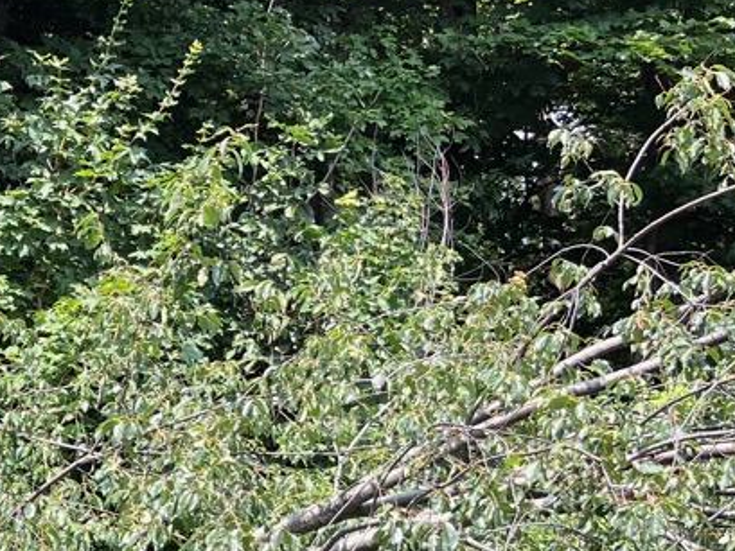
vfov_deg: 16.6
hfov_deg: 19.4
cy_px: 346
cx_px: -349
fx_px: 1890
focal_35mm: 89
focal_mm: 5.1
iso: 50
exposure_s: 1/676
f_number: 1.6
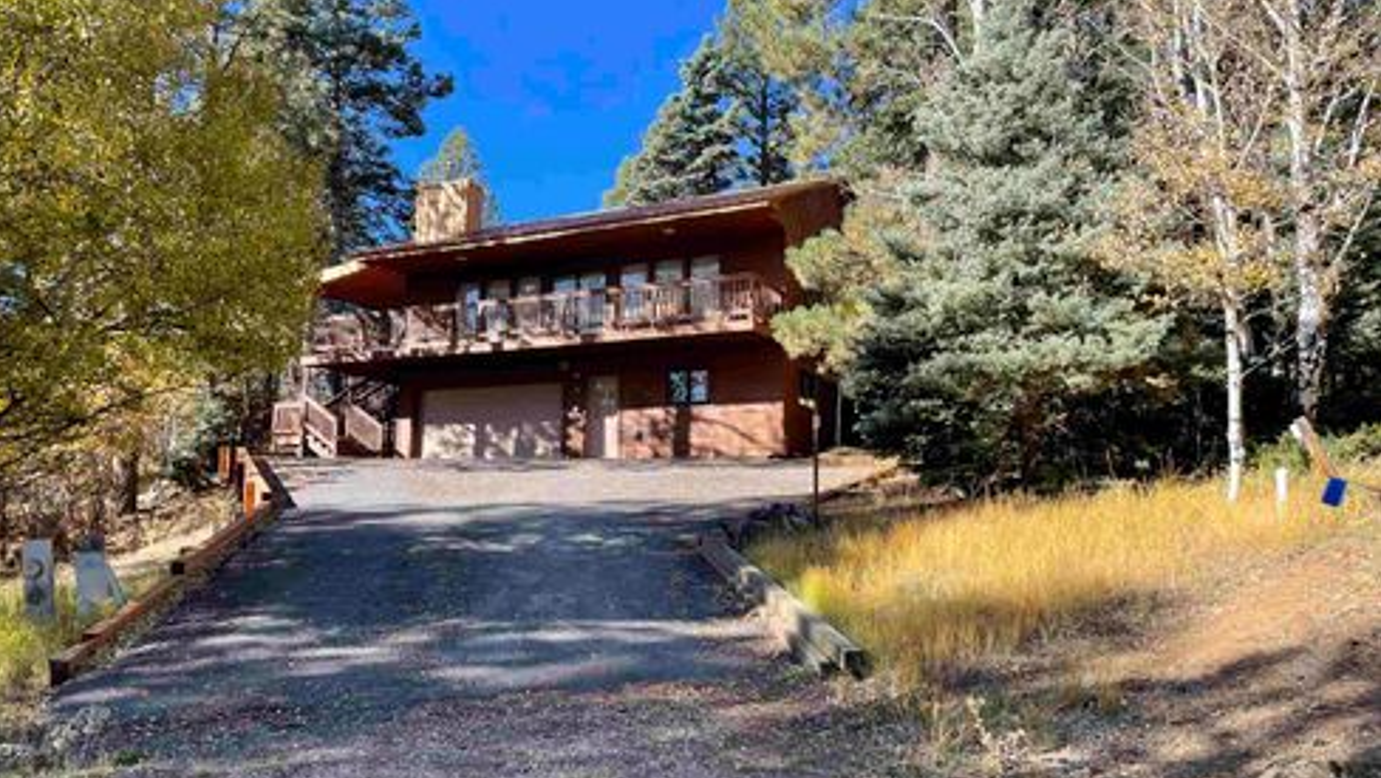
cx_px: 676
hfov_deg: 66.0
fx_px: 1062
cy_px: 420
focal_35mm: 29
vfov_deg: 40.2
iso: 32
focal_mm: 4.2
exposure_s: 1/812
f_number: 1.6
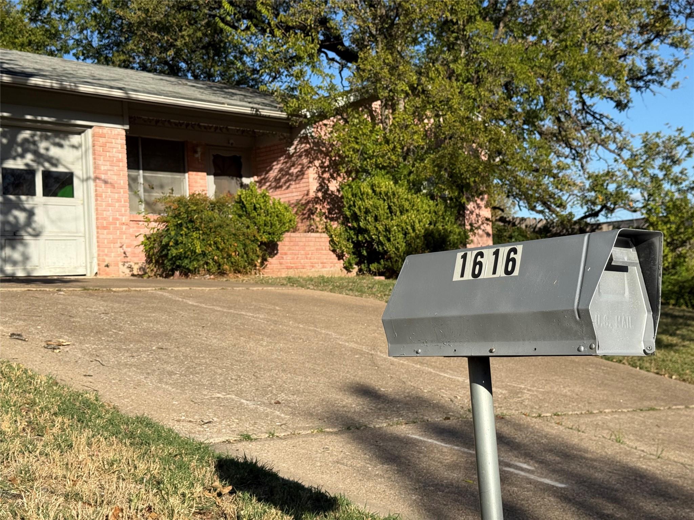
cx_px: 347
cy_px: 260
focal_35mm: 48
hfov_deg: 39.7
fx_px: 962
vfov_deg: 30.3
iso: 80
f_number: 1.78
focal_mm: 6.76
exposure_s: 1/4587
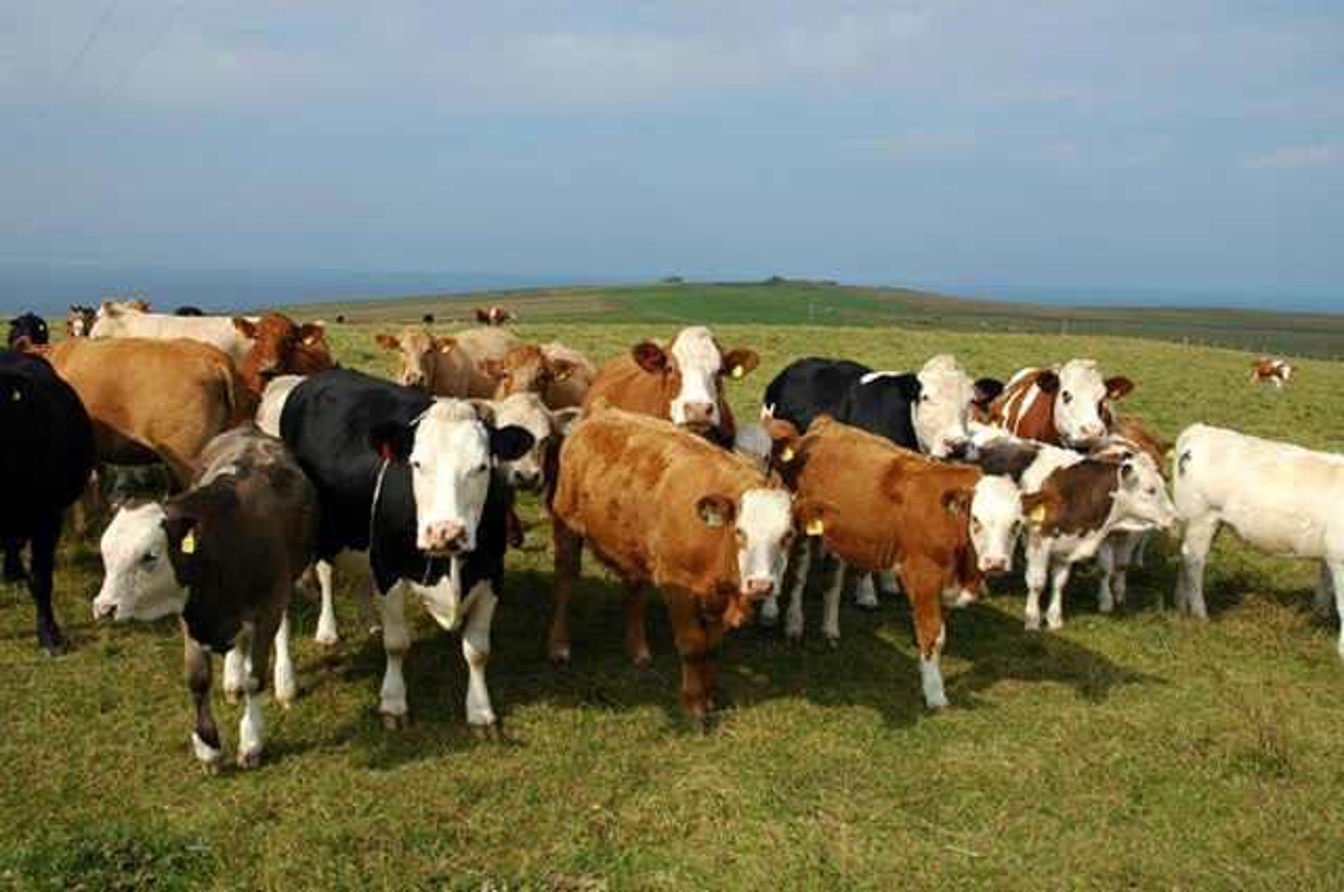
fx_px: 1230
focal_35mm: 33
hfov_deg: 57.3
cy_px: 446
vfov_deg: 39.9
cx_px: 672
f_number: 9.5
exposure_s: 1/350
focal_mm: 22
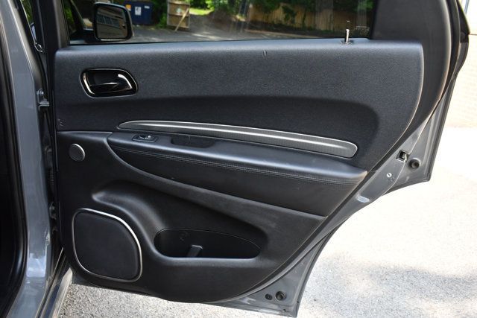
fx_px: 437
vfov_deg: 40.0
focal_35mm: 33
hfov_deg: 57.2
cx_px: 238
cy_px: 159
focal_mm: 22
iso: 400
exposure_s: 1/250
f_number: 5.6
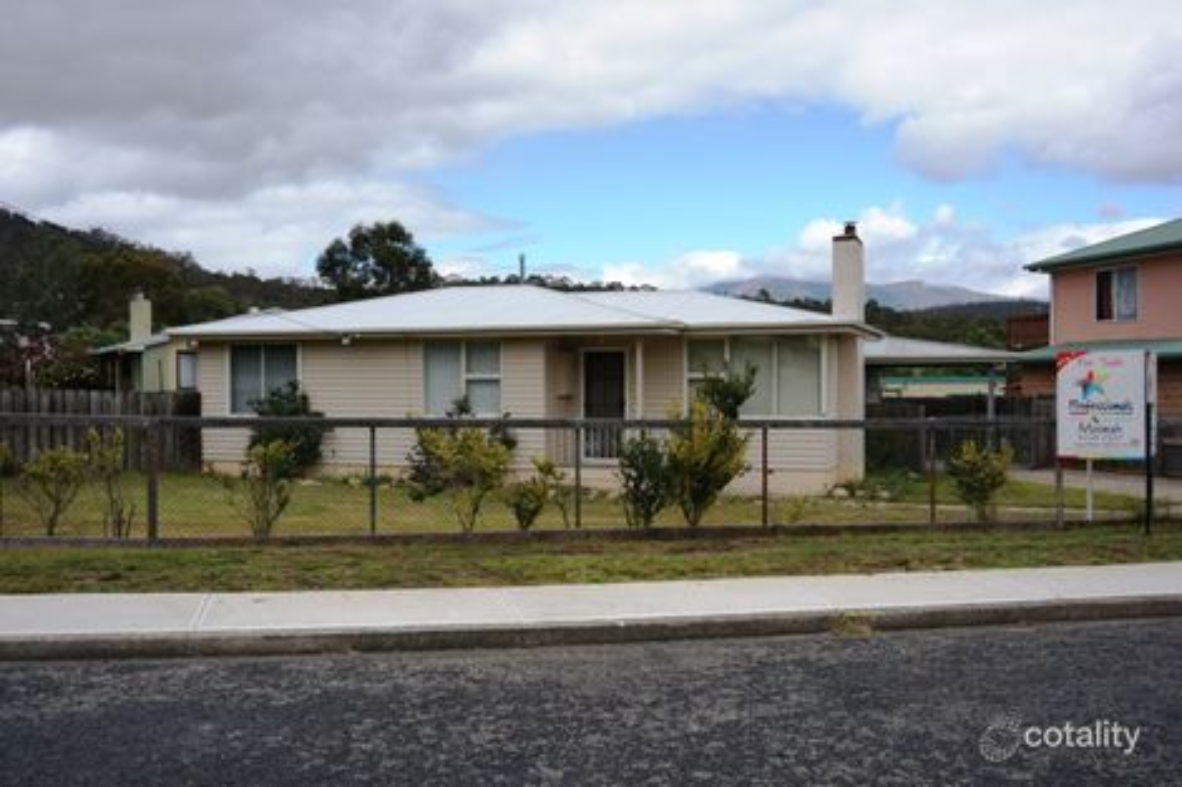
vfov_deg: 38.3
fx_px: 1132
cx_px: 591
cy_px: 394
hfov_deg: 55.1
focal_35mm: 34
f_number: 4
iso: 100
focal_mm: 23
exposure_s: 1/1250
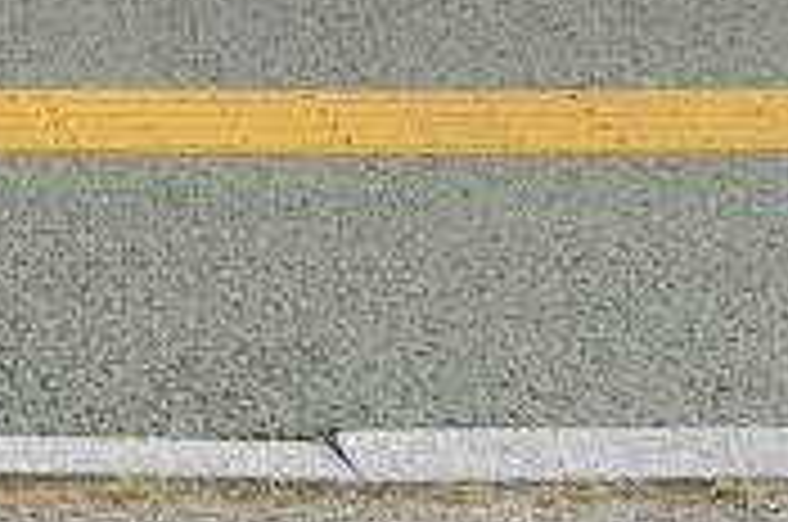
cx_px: -504
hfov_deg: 9.1
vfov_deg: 5.9
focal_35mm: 219
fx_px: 4785
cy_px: -974
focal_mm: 20
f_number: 8
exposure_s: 1/250
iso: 180
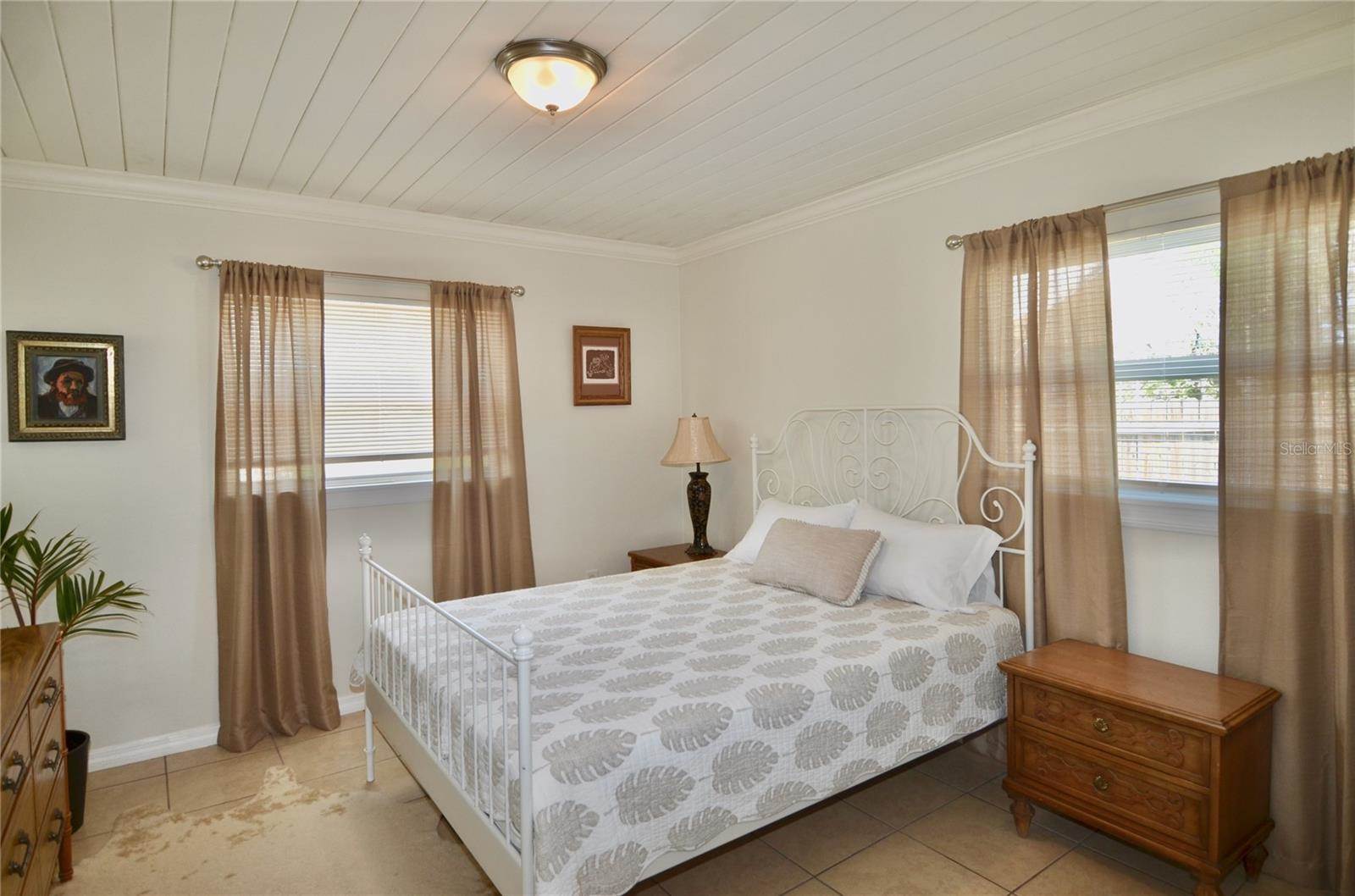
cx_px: 678
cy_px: 448
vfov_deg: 67.1
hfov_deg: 90.1
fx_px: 676
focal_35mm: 18
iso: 250
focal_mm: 12
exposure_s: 1/60
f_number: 4
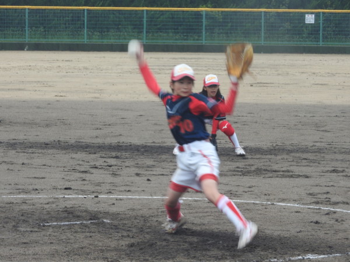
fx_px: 2224
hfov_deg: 9.0
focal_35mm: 220
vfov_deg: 6.8
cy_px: 131
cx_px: 175
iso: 100
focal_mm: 39.4
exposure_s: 1/80
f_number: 5.3
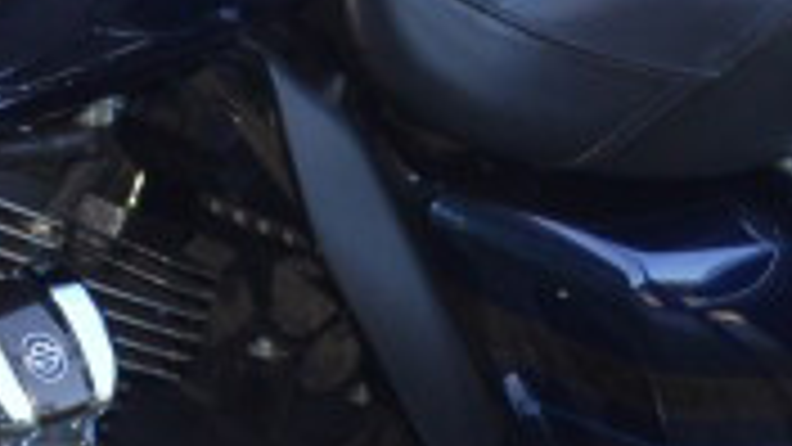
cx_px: -216
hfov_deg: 9.0
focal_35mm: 236
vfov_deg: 5.1
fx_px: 4956
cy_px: -18
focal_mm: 22
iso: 100
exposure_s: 1/200
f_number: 4.5
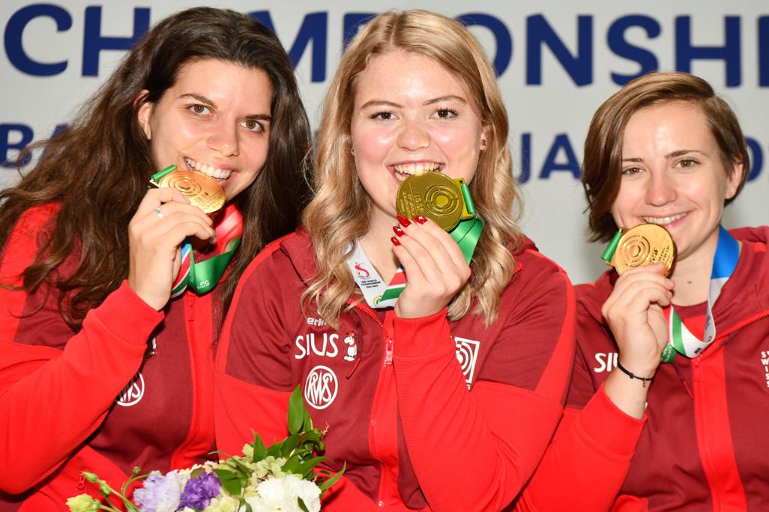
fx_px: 1559
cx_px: 402
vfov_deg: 18.7
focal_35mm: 73
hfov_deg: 27.7
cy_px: 233
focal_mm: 65
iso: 320
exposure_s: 1/160
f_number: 5.6
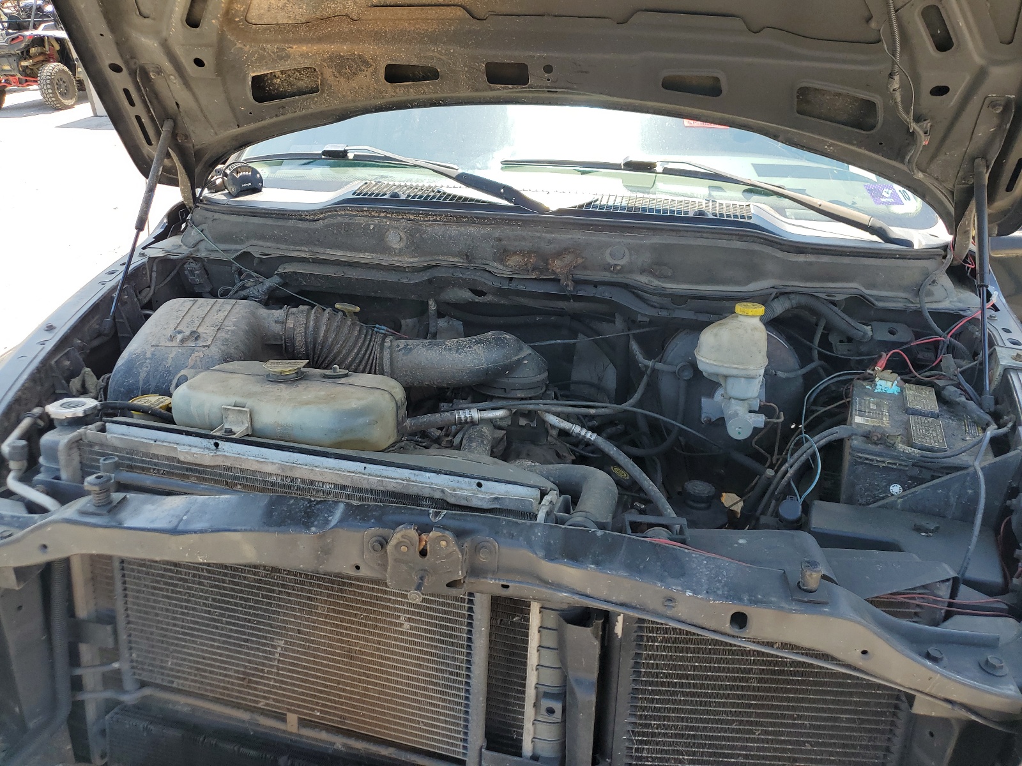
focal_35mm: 26
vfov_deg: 53.1
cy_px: 383
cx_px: 511
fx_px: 768
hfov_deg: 67.3
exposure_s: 1/556
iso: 50
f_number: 1.5
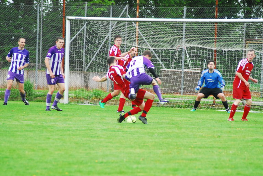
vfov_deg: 4.7
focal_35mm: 292
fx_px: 2139
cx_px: 132
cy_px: 88
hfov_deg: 7.0
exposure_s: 1/500
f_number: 5
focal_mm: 195
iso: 800
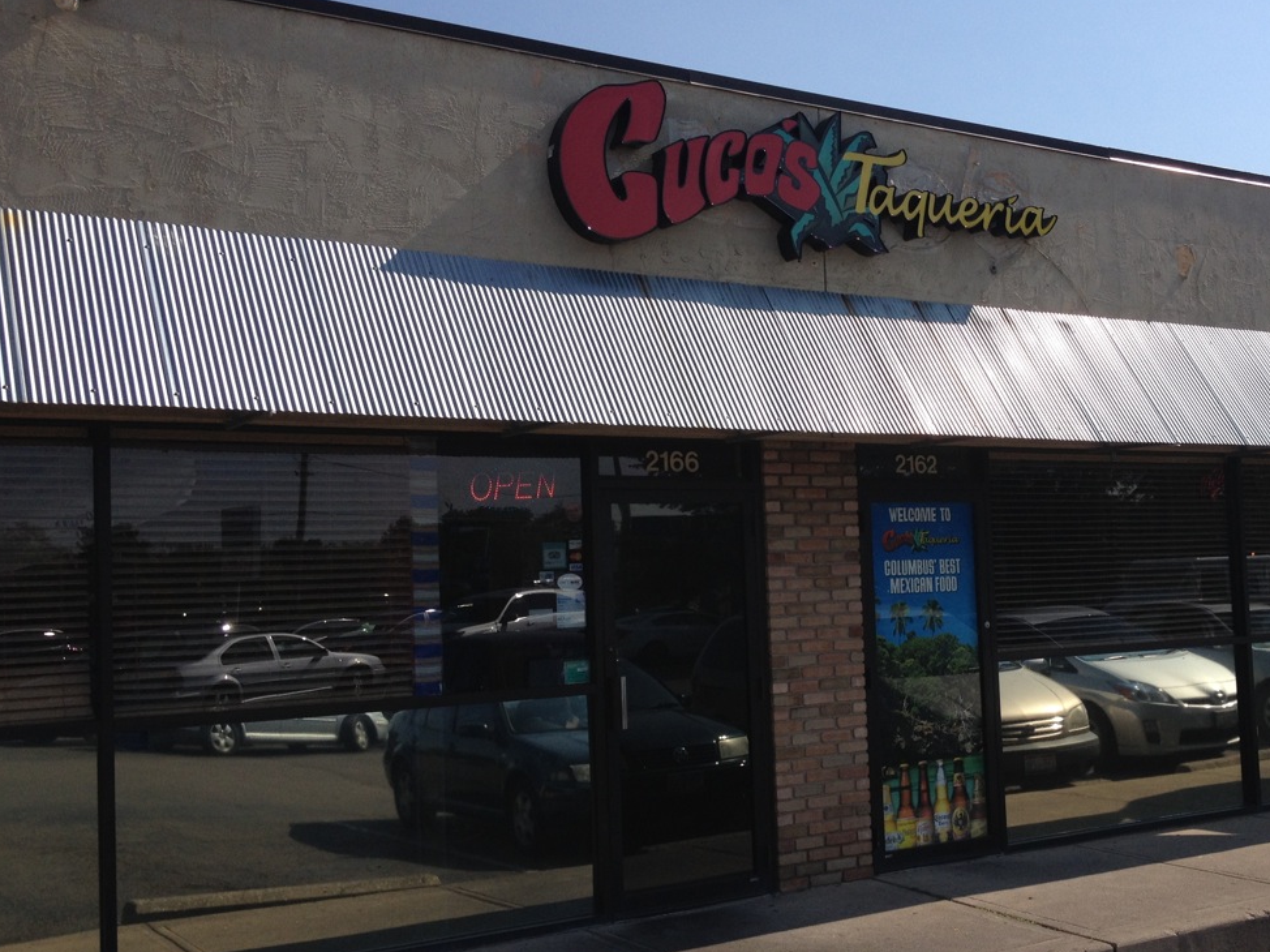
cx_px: 807
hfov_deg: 40.9
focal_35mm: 46
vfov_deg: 31.5
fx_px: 1687
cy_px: 489
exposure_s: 1/2304
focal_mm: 4.28
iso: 50
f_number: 2.4
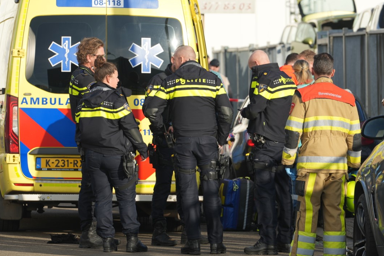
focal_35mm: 303
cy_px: 118
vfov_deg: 4.5
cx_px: 206
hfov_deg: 6.8
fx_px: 3232
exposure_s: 1/400
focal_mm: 200
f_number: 5.6
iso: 100
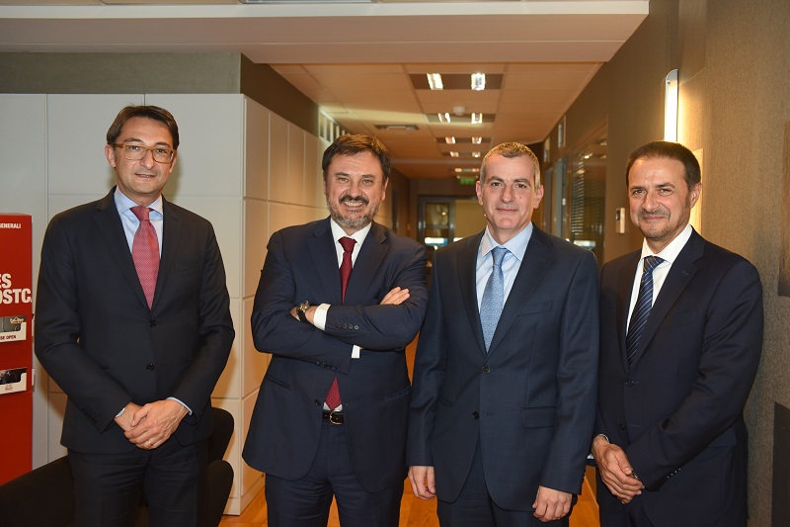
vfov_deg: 33.4
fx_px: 878
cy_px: 264
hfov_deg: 48.5
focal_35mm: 40
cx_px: 395
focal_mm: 40
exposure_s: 1/80
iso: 1000
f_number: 5.6
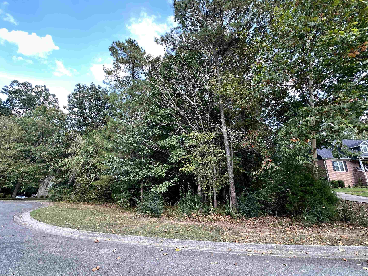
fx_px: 159
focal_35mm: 15
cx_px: 186
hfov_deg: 98.2
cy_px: 141
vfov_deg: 81.7
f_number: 2.2
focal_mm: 2.22
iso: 40
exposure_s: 1/129
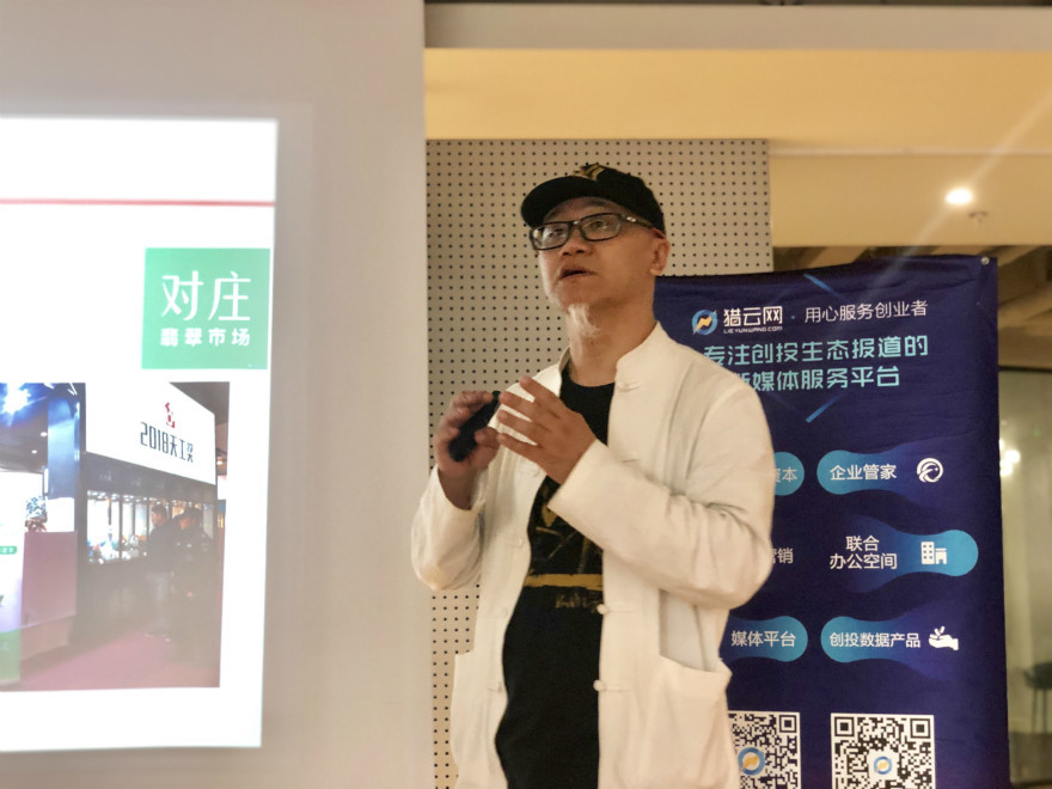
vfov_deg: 28.0
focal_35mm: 52
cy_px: 394
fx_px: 1580
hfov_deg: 36.8
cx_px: 526
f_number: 2.4
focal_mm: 6
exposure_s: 1/30
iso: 125
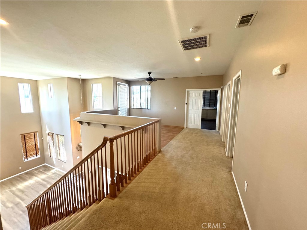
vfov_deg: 85.7
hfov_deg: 102.1
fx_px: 124
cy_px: 115
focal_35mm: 14
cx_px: 154
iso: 320
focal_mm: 2.22
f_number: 2.2
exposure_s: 1/87
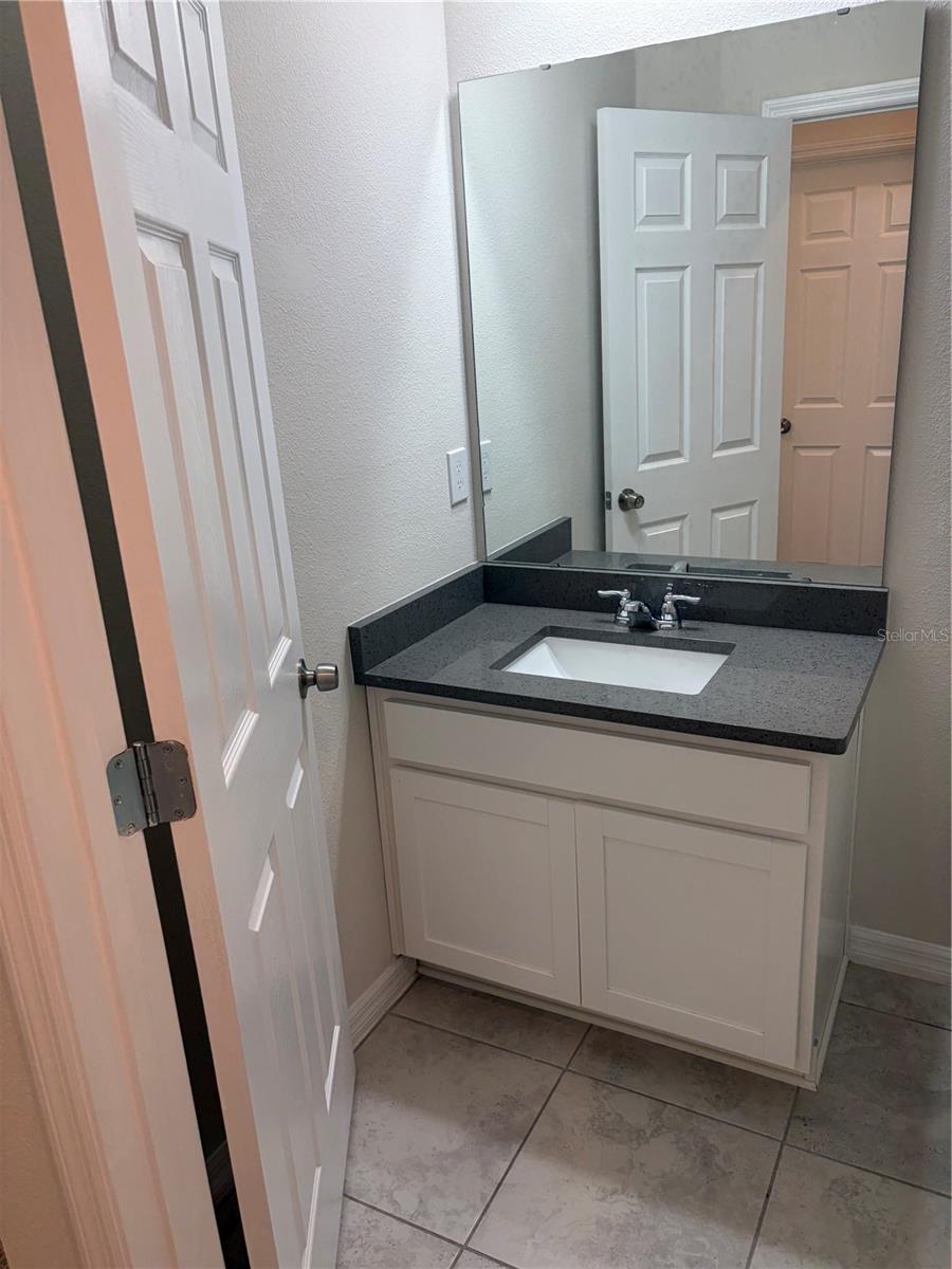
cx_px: 476
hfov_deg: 53.1
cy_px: 634
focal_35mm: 26
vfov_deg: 67.3
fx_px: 953
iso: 80
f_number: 1.6
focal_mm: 5.96
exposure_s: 1/120
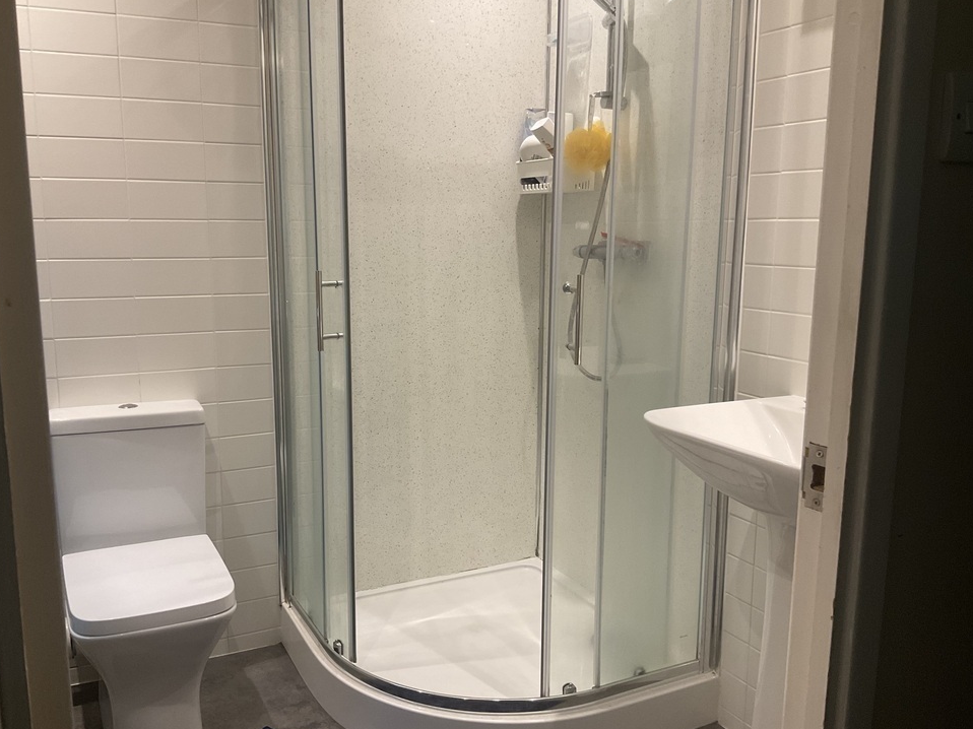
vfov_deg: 45.4
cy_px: 379
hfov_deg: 58.3
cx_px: 458
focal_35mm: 31
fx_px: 871
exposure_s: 1/50
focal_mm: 3
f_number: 1.8
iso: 64
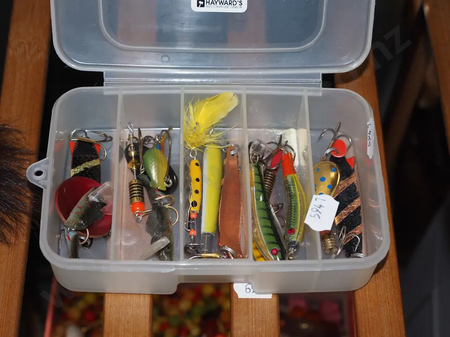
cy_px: 168
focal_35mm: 70
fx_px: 910
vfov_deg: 21.0
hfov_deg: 27.8
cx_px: 225
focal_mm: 35
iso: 1600
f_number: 5.6
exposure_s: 1/160
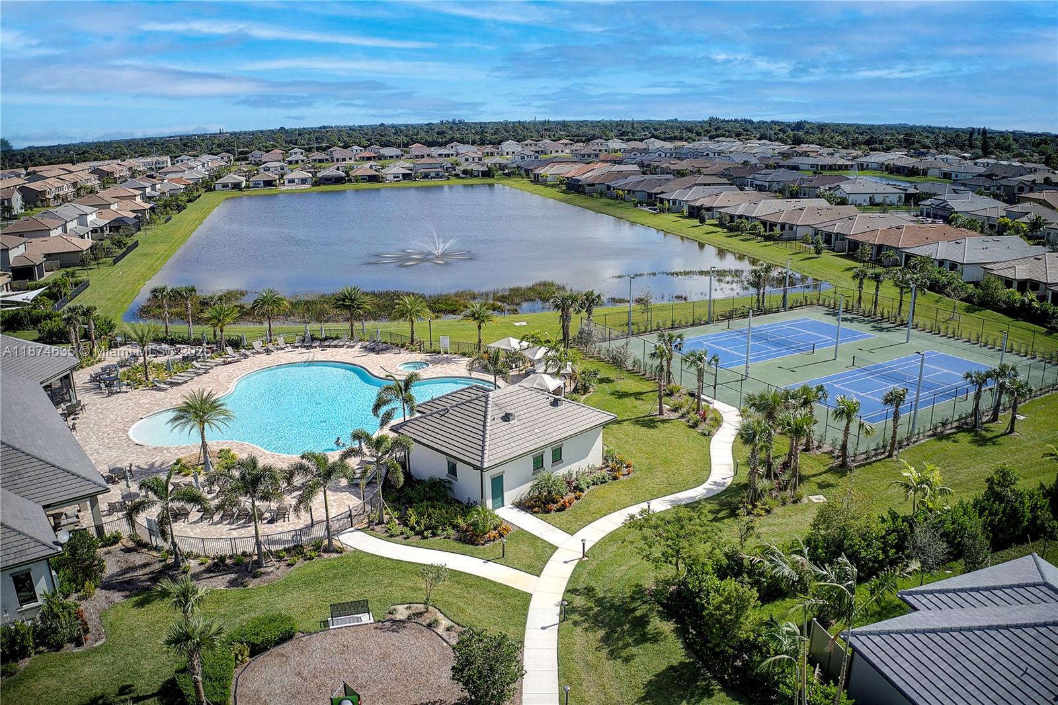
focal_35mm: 28
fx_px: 823
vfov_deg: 46.4
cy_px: 352
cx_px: 529
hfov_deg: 65.5
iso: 100
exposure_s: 1/320
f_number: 2.8
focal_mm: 10.3
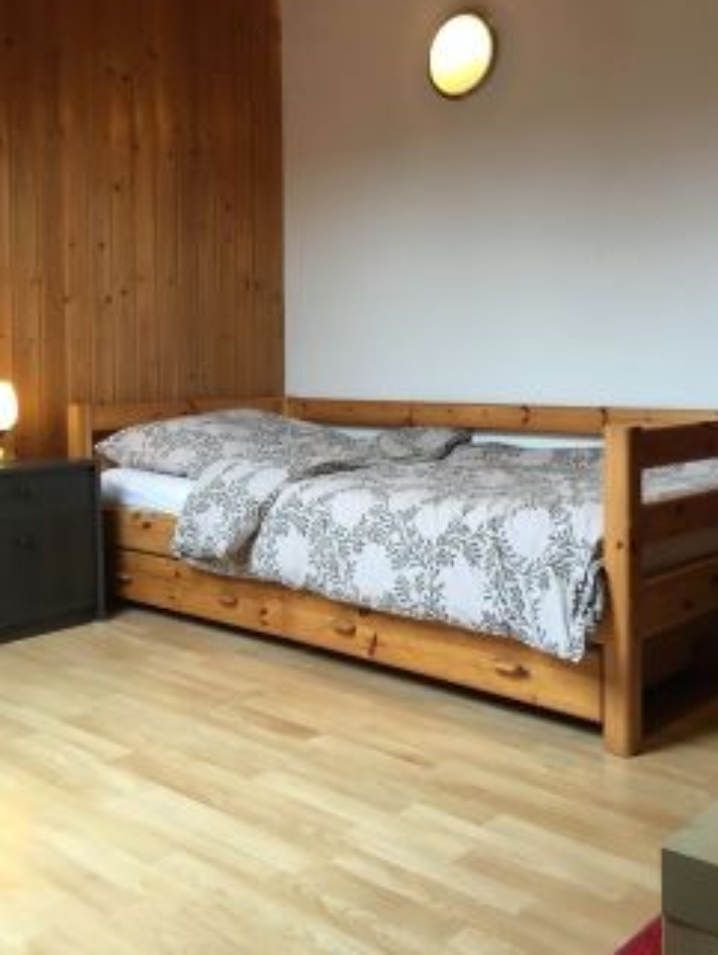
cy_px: 409
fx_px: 994
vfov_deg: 51.2
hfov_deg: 39.7
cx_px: 395
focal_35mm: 36
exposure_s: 1/33
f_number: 2.2
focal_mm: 4.15
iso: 50
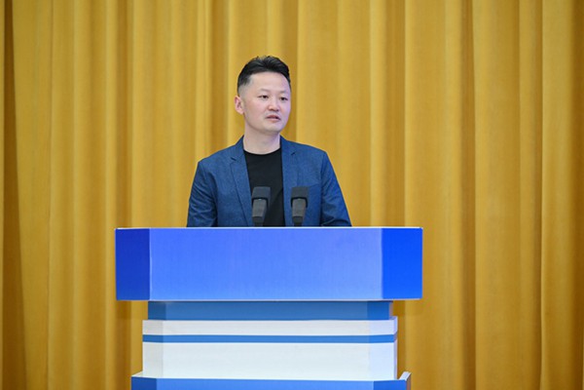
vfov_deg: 9.1
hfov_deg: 13.7
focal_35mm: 150
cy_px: 195
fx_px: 2433
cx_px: 292
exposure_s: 1/250
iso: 1000
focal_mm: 150
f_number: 3.2
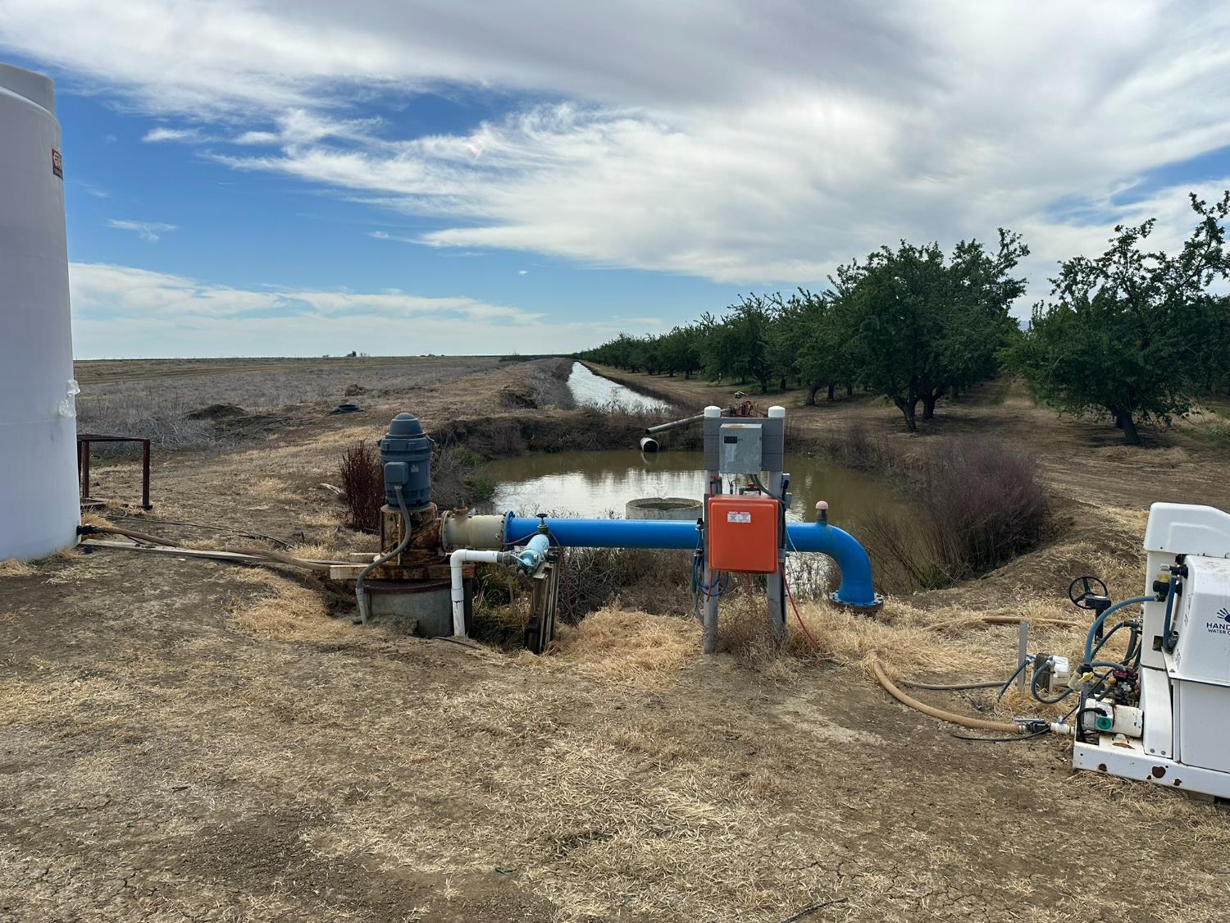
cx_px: 615
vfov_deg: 56.8
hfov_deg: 71.6
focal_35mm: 24
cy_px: 462
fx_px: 853
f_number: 1.78
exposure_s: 1/6623
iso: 80
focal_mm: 6.86
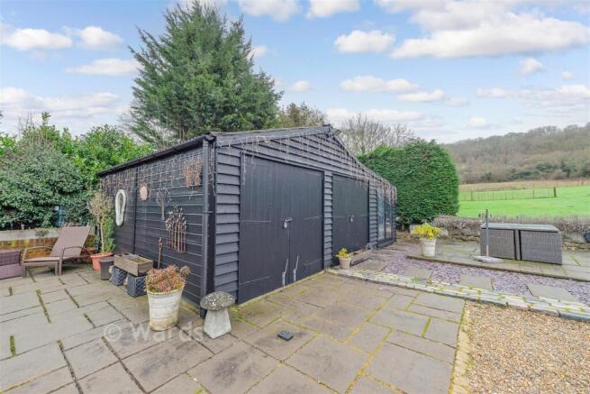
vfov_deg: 81.2
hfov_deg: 104.2
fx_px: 229
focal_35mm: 14
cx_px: 295
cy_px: 197
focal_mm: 14
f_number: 8
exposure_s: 1/160
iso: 800
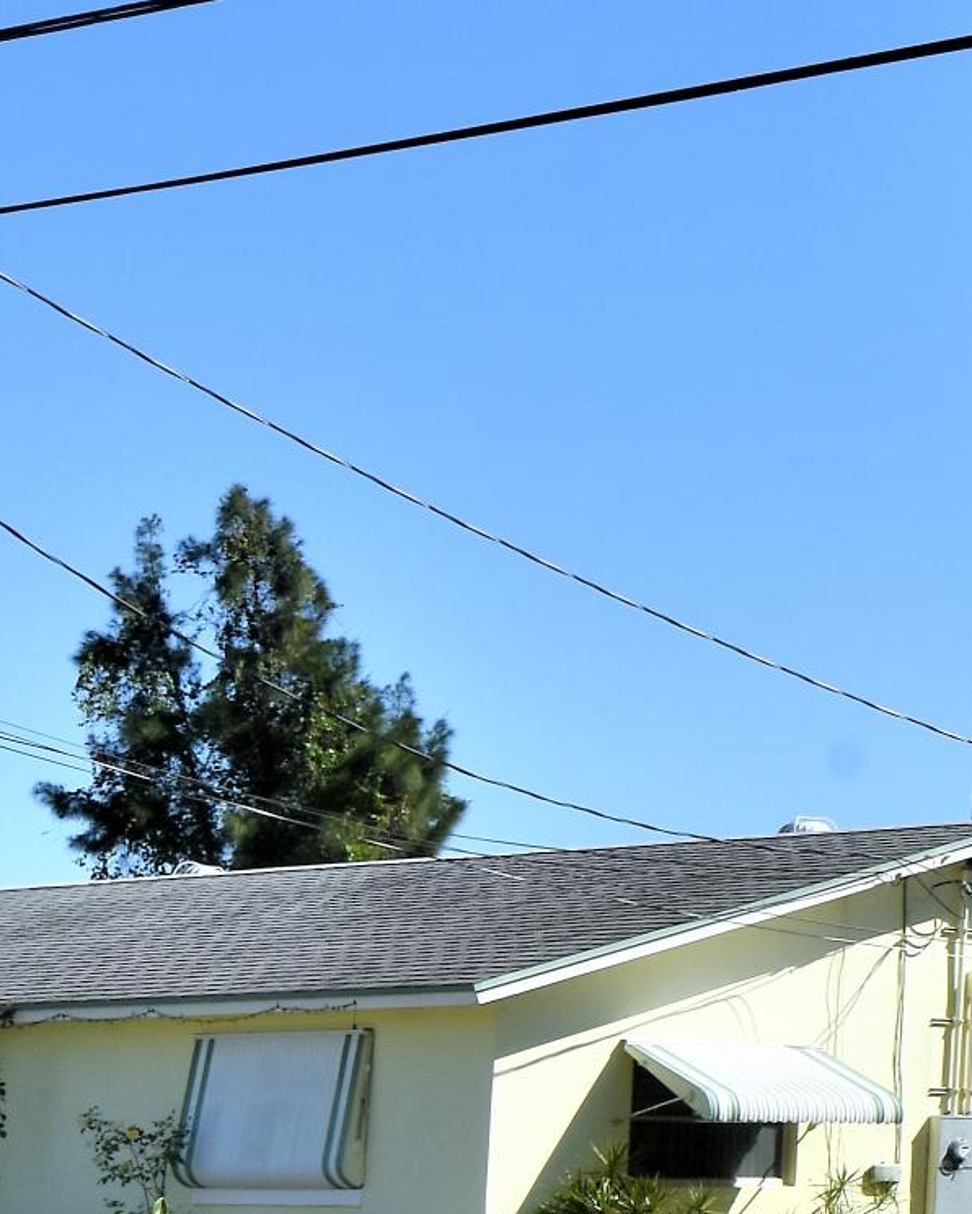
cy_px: 743
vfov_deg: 18.8
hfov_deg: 11.9
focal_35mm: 102
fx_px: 3668
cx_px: 2399
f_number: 11
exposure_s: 1/250
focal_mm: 18
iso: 100
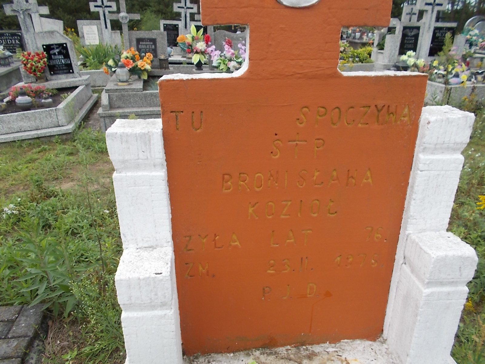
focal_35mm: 26
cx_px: 242
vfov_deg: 53.1
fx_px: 364
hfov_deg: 67.3
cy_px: 182
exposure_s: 1/320
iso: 80
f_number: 3.2
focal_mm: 4.6
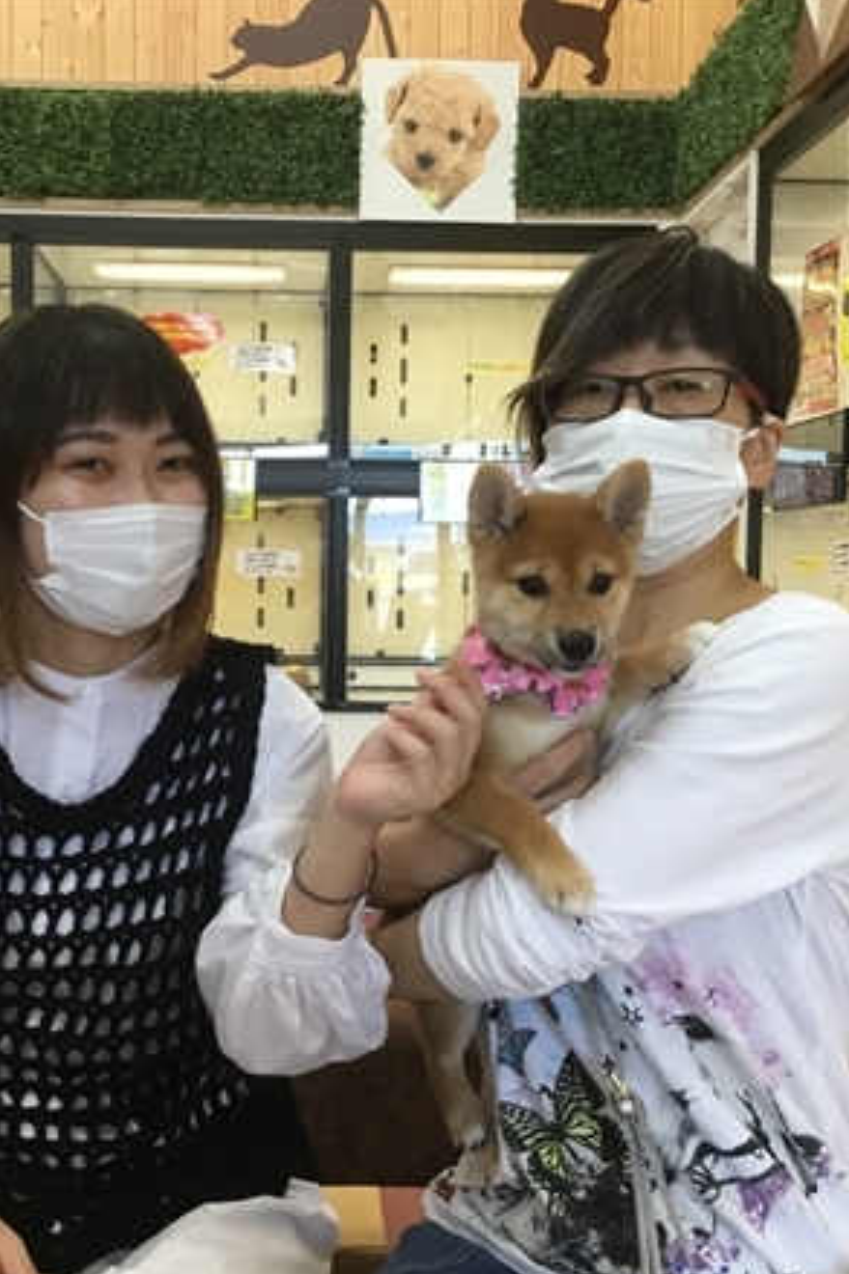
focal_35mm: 44
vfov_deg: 44.5
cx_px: 330
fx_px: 1558
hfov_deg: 30.4
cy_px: 640
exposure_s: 1/30
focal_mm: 3.3
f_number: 2.4
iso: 32
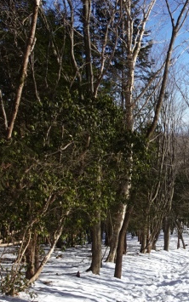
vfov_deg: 46.1
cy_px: 171
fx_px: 354
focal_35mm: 43
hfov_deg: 28.0
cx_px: 191
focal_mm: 4.25
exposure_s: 1/640
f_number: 3.5
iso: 80
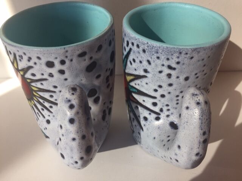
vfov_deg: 48.2
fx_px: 203
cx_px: 121
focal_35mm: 29
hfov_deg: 61.7
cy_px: 90
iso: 32
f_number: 2.2
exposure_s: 1/222
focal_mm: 4.15
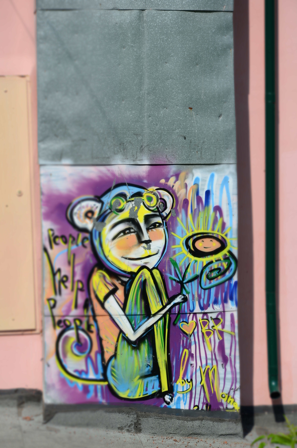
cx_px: 148
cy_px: 224
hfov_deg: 10.7
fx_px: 1585
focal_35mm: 128
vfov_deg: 16.1
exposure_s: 1/320
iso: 100
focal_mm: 85
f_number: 10
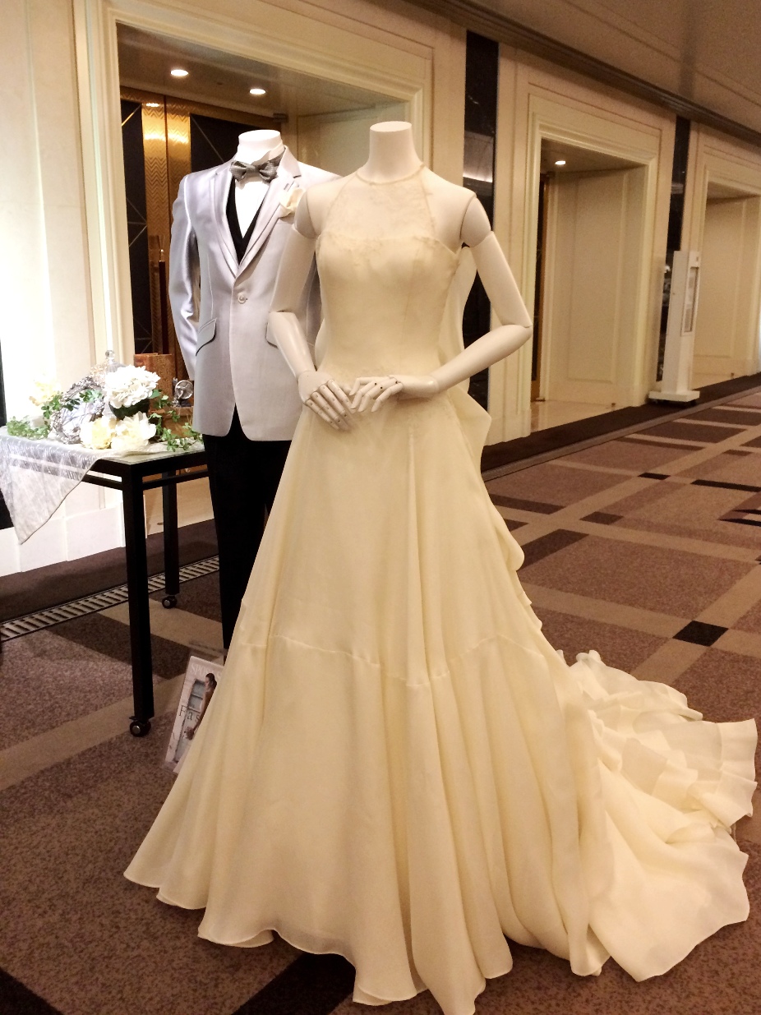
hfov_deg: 48.2
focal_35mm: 29
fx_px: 850
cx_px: 380
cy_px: 508
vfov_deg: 61.7
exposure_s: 1/30
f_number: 2.2
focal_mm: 4.15
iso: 125
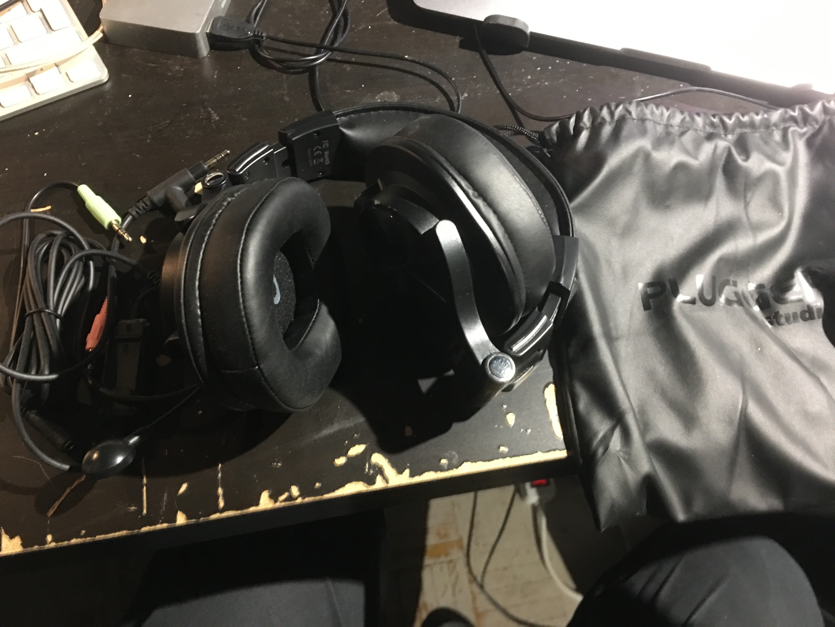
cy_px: 314
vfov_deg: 48.2
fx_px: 700
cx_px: 418
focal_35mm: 29
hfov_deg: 61.7
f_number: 2.2
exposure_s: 1/8
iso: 160
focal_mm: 4.15
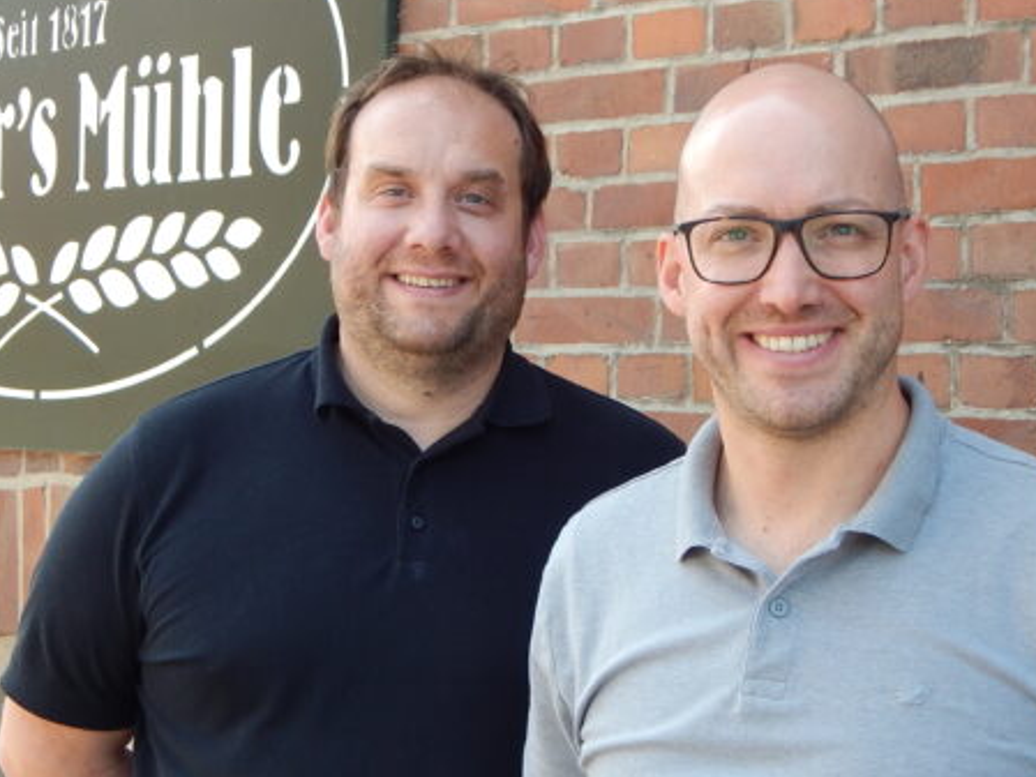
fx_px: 2305
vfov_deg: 19.1
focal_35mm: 77
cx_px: 471
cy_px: 408
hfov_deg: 25.3
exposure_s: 1/160
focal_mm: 9.7
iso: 125
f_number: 3.8
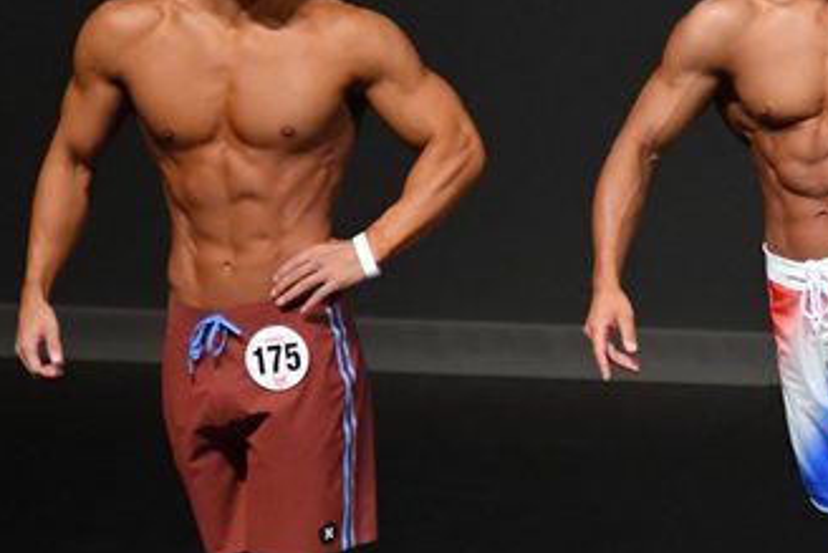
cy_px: 323
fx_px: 18729
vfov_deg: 1.7
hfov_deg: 2.5
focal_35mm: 814
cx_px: 751
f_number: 5.6
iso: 4000
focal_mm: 230
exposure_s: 1/400
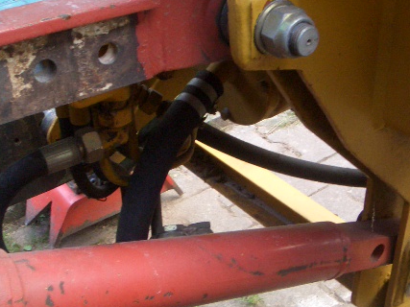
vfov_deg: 27.0
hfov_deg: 35.5
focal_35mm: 54
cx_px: 214
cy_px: 181
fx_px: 639
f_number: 4
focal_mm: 4.8
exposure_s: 1/60
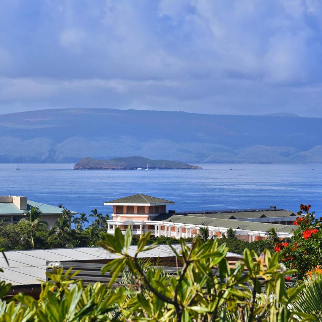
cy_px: 162
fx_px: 2294
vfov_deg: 8.0
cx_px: 126
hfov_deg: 8.0
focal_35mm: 218
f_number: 14
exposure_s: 1/200
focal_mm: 170
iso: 125
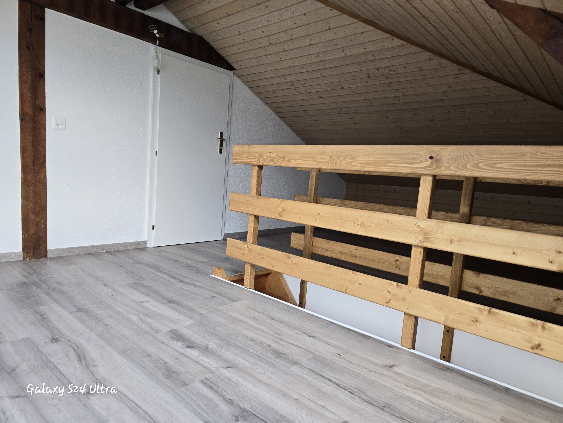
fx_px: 374
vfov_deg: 58.9
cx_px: 282
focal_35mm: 23
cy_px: 212
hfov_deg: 73.9
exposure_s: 1/60
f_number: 1.7
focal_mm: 6.3
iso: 100
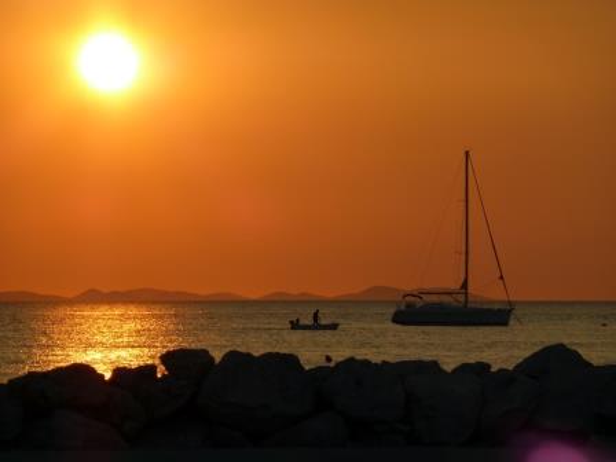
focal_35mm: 289
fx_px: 5143
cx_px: 308
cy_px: 231
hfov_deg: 6.9
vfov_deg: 5.1
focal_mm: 51.5
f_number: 5.9
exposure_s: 1/640
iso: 100
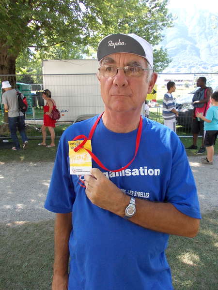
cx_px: 109
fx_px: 235
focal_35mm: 28
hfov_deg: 49.7
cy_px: 145
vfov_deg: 63.4
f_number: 2.7
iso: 80
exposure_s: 1/160
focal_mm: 4
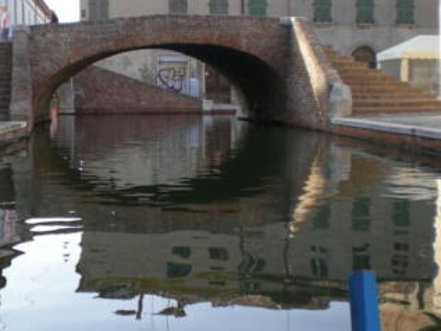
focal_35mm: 60
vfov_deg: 24.4
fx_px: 765
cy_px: 172
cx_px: 121
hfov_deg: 31.7
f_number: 3.1
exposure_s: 1/231
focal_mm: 6.3
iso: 50
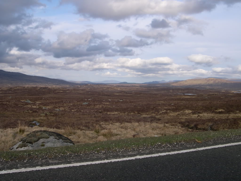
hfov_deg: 49.0
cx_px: 120
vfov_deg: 37.7
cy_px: 90
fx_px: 265
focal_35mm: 38
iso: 100
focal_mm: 8
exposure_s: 1/139
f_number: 7.6
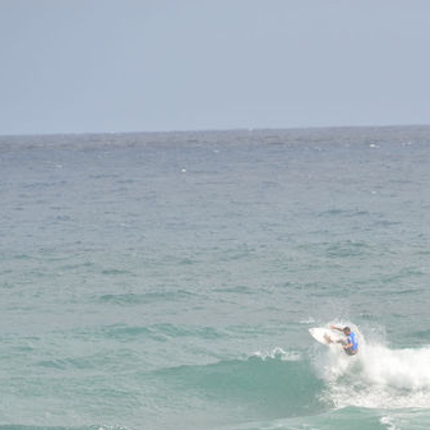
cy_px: 293
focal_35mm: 528
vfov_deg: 3.3
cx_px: 327
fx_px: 7420
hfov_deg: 3.3
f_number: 6.3
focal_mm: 200
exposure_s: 1/800
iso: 200
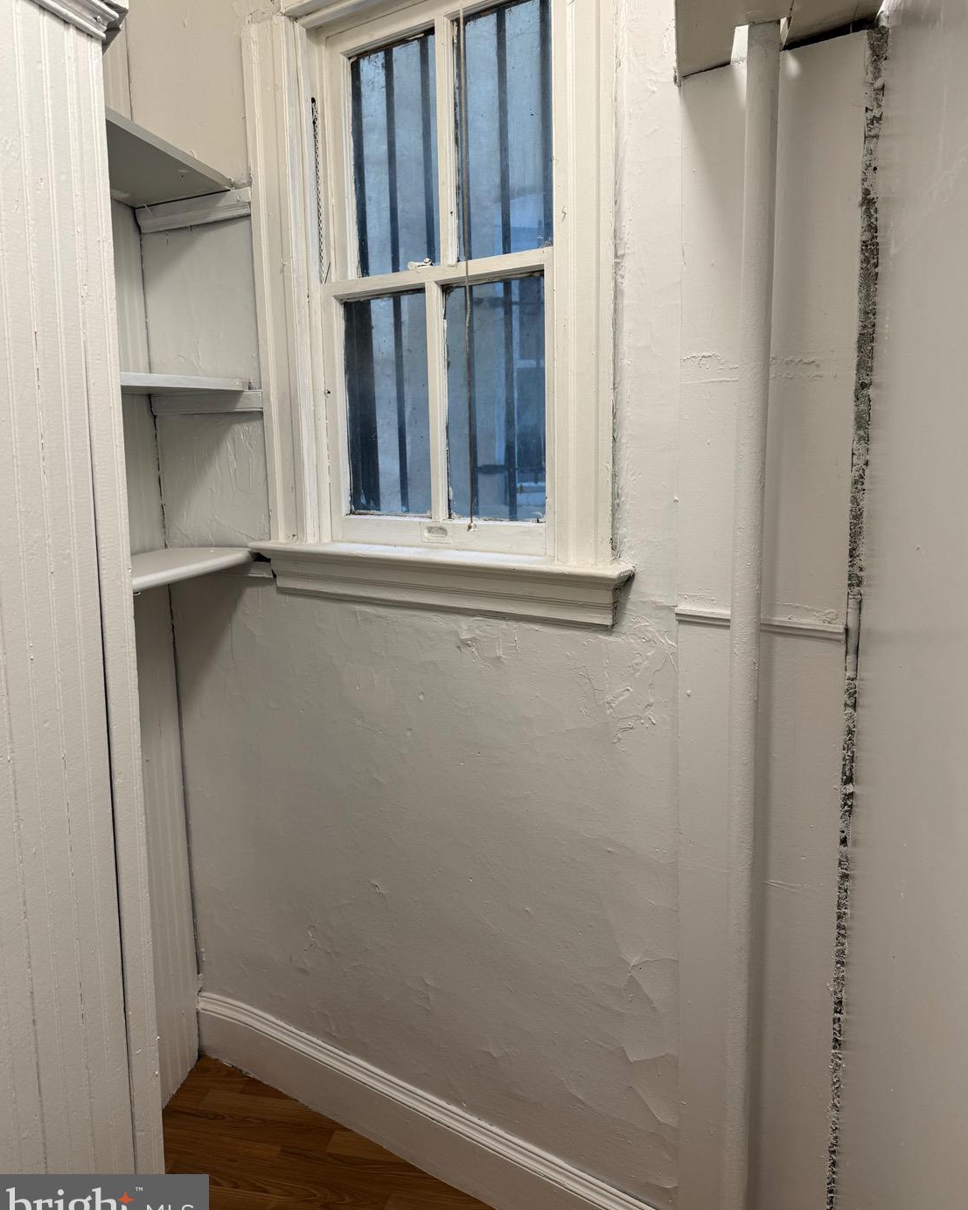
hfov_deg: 54.9
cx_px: 494
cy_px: 574
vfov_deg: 66.0
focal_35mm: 26
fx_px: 931
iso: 125
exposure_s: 1/60
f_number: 1.78
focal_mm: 6.76
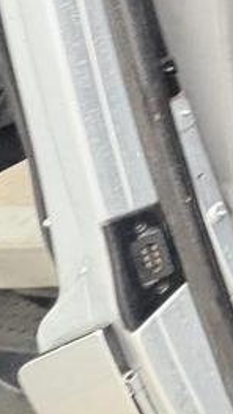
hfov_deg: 12.3
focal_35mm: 52
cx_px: 664
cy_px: 35
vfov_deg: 37.1
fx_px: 571
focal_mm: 2.22
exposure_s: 1/60
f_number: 2.2
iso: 1000
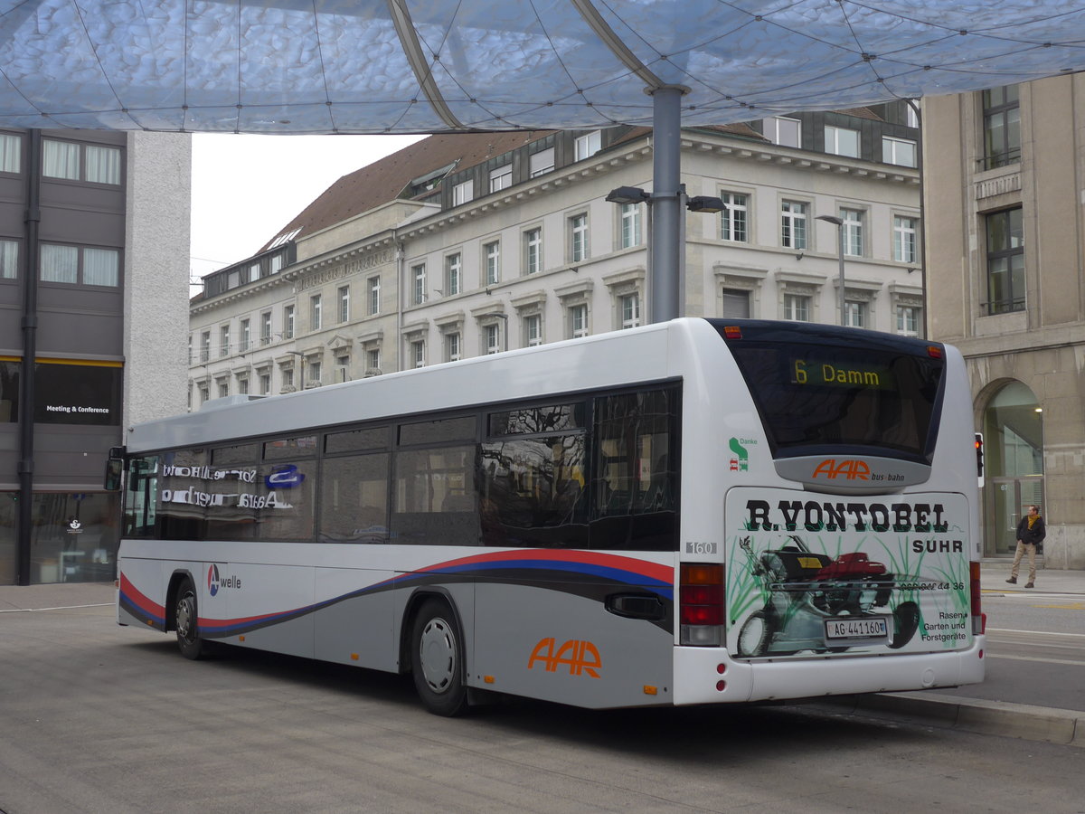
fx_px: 1536
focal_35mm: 49
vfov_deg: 29.7
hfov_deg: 38.9
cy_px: 407
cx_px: 542
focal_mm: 10.1
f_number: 3.2
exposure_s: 1/60
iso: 100
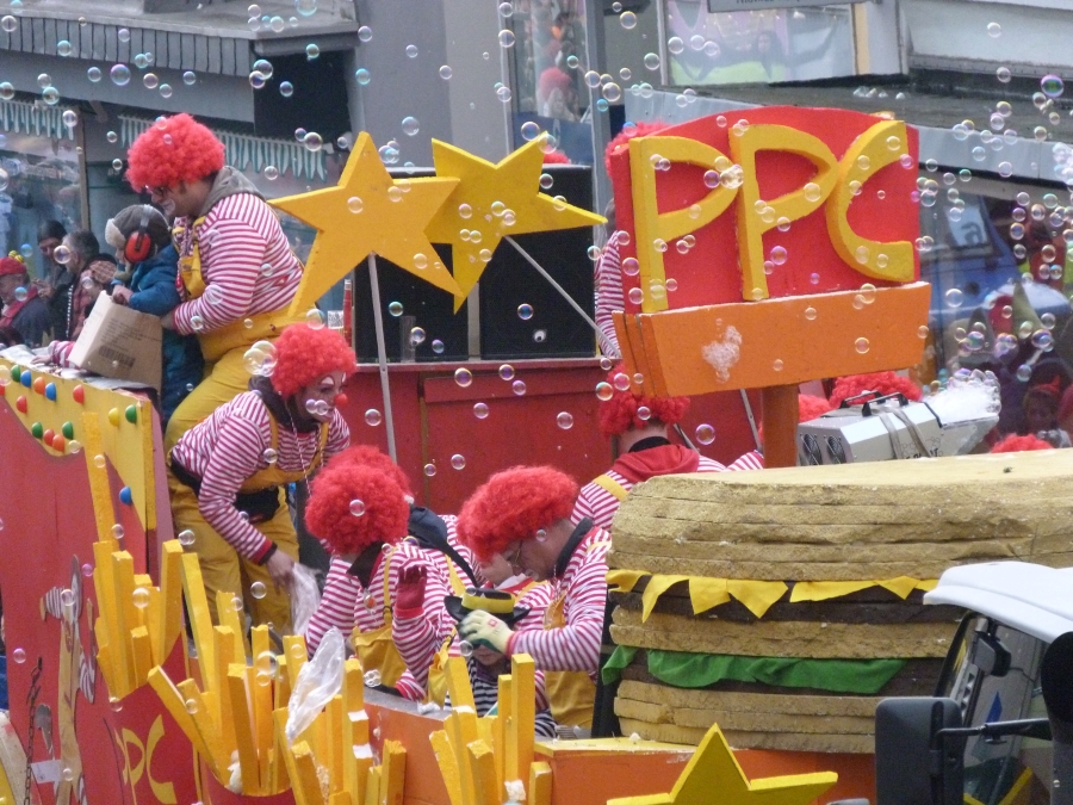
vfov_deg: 4.0
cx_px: 536
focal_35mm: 376
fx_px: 11655
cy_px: 402
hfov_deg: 5.3
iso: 800
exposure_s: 1/200
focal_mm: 67.7
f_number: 4.2
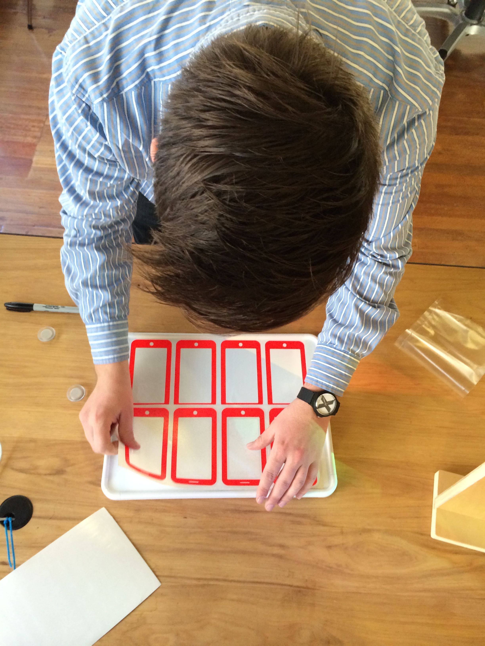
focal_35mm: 30
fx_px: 560
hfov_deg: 46.8
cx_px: 242
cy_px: 323
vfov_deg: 60.0
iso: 160
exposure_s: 1/30
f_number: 2.2
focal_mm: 4.12
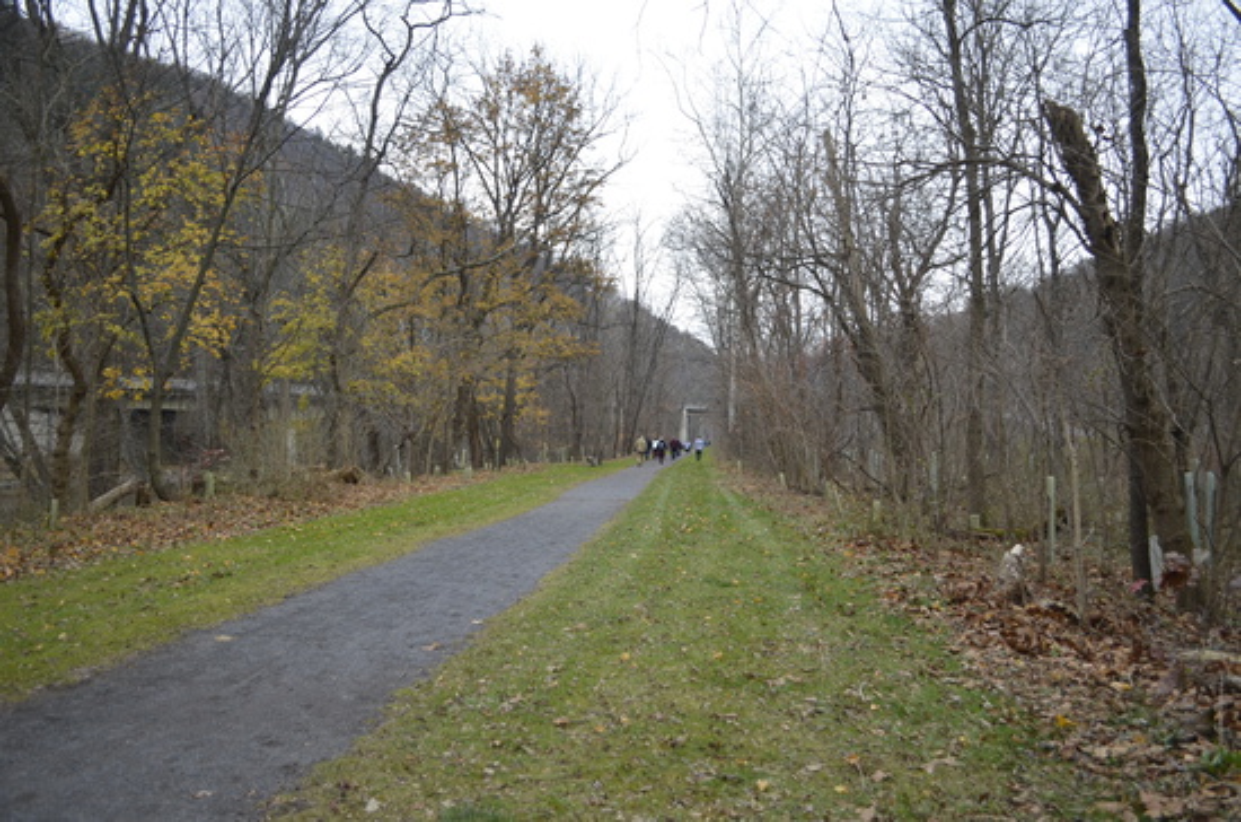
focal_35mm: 30
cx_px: 620
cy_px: 411
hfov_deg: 62.0
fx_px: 1032
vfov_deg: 43.4
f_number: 4
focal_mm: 20
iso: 640
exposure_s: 1/125
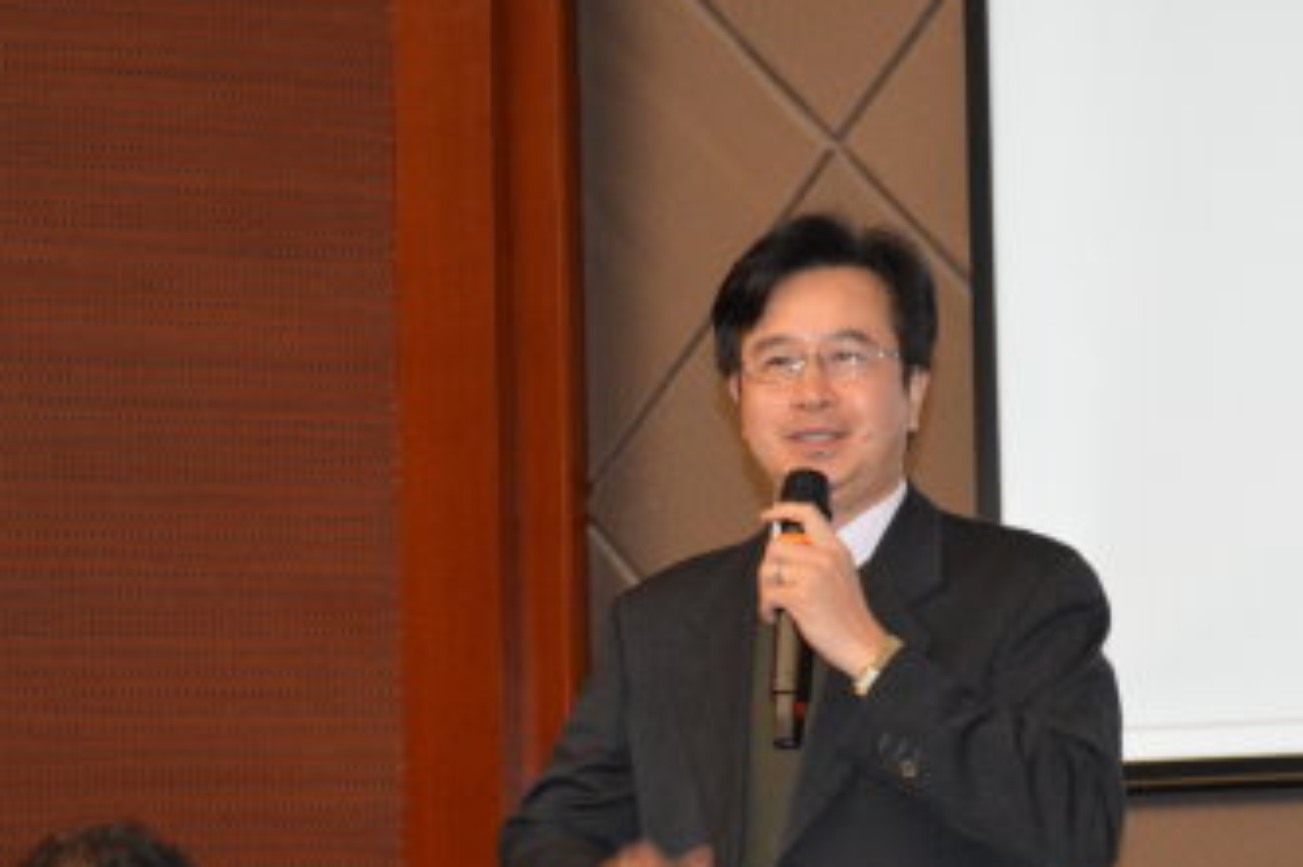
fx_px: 5387
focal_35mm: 149
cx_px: 914
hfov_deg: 13.8
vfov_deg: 9.2
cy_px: 575
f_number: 5.6
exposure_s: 1/60
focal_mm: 55
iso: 2200
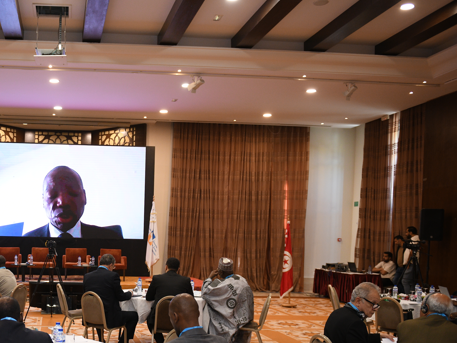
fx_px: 607
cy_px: 264
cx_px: 91
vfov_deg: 30.9
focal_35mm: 46
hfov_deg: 39.6
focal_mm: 27
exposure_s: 1/160
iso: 1000
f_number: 2.8
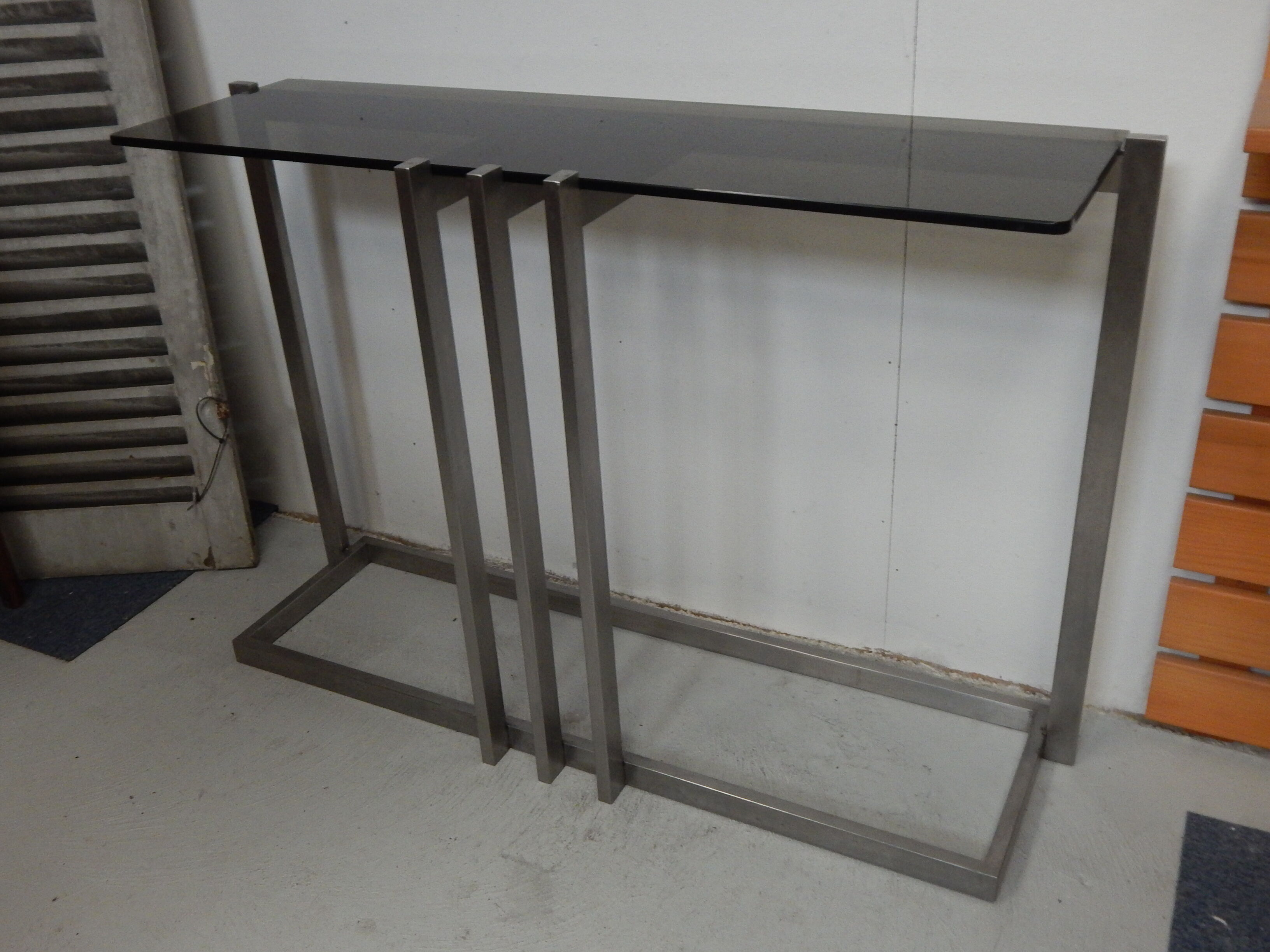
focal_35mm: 34
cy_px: 476
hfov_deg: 54.0
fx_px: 1247
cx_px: 635
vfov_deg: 41.8
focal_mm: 6.1
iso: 450
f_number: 3.3
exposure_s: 1/8
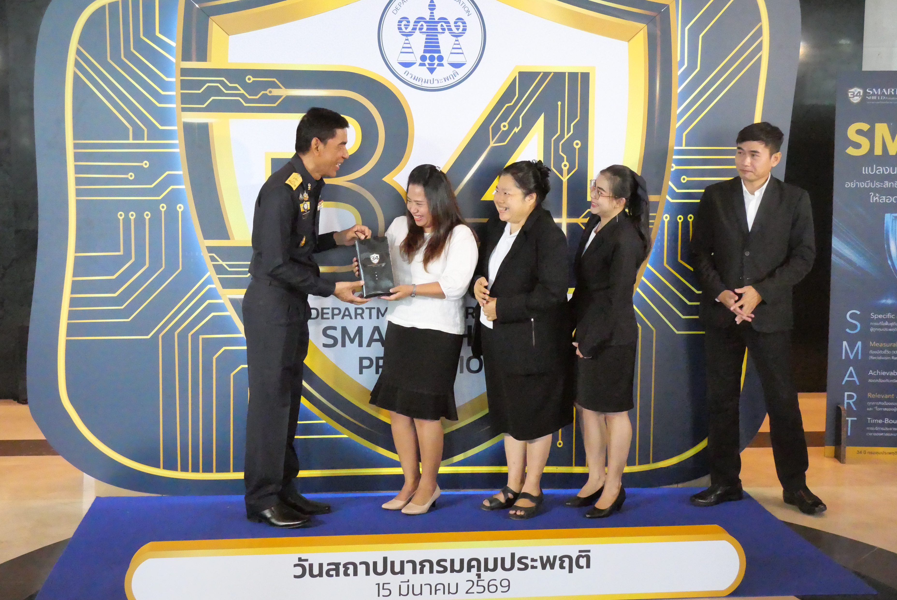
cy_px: 300
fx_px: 1122
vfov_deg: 29.9
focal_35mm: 45
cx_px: 448
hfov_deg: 43.6
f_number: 6.3
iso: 12800
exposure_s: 1/200
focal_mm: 22
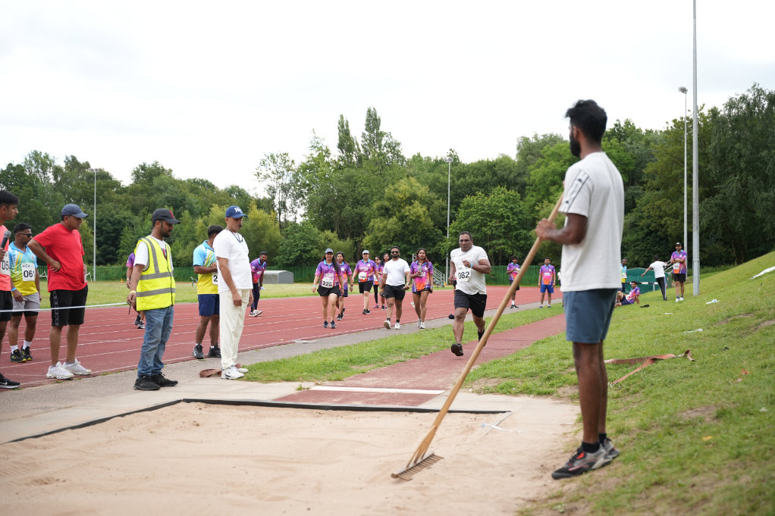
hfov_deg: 41.6
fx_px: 1020
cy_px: 258
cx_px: 388
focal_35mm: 47
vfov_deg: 28.4
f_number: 2.8
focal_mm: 47.4
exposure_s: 1/1250
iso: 250
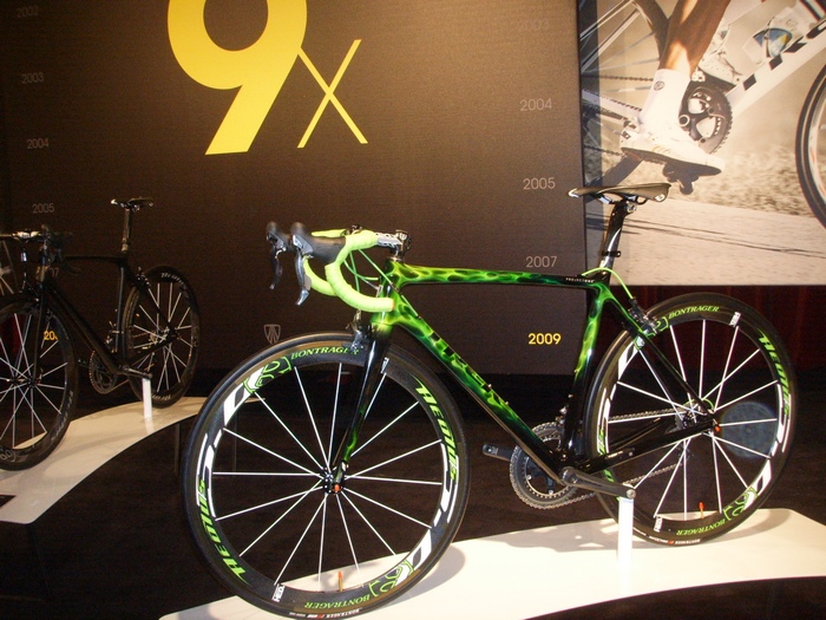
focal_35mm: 39
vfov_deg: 36.8
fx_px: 931
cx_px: 413
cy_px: 310
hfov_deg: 47.9
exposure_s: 1/45
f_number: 3.5
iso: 219
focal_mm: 6.6
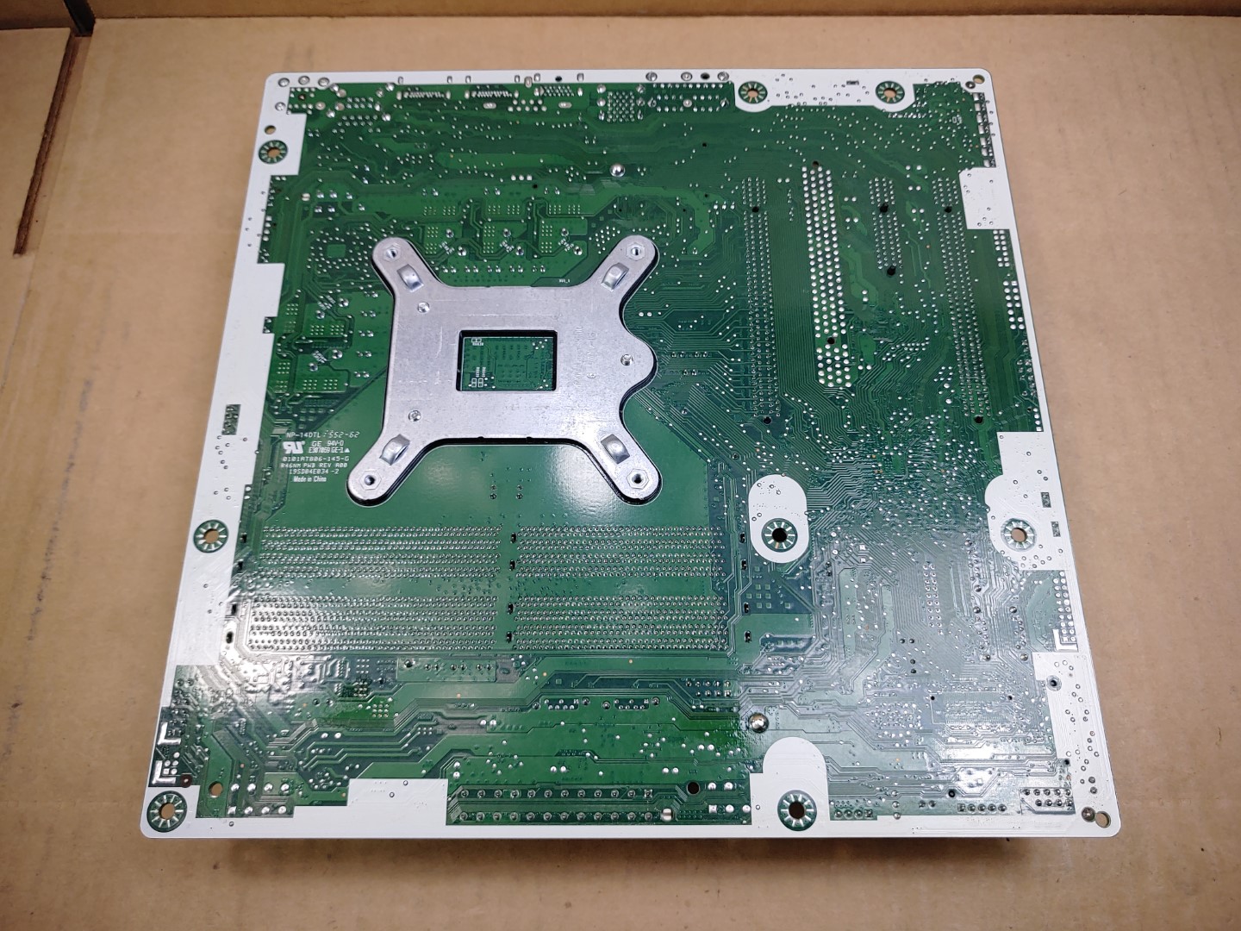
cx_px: 620
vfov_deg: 49.7
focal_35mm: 28
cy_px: 466
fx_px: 1004
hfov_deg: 63.4
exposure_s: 1/188
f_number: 1.8
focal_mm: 4.36
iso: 50
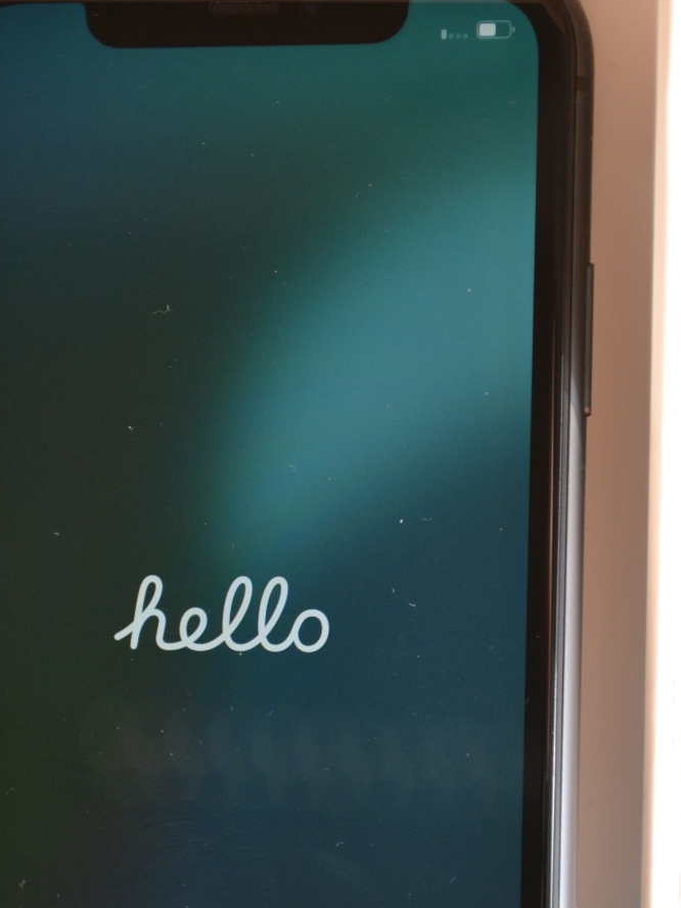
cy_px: 615
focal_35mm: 143
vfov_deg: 13.8
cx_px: 276
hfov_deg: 10.4
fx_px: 3747
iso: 800
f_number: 5.6
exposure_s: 1/60
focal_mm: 55
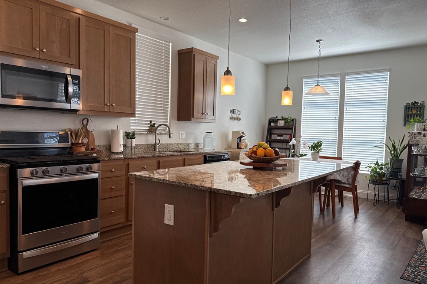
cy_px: 150
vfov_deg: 49.5
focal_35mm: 26
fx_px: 308
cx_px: 216
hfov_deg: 69.4
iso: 125
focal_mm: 6.76
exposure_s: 1/232
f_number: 1.78
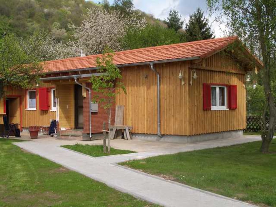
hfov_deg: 38.9
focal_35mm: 49
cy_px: 104
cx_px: 138
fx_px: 391
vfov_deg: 29.7
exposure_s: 1/250
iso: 80
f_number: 5
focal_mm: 8.2
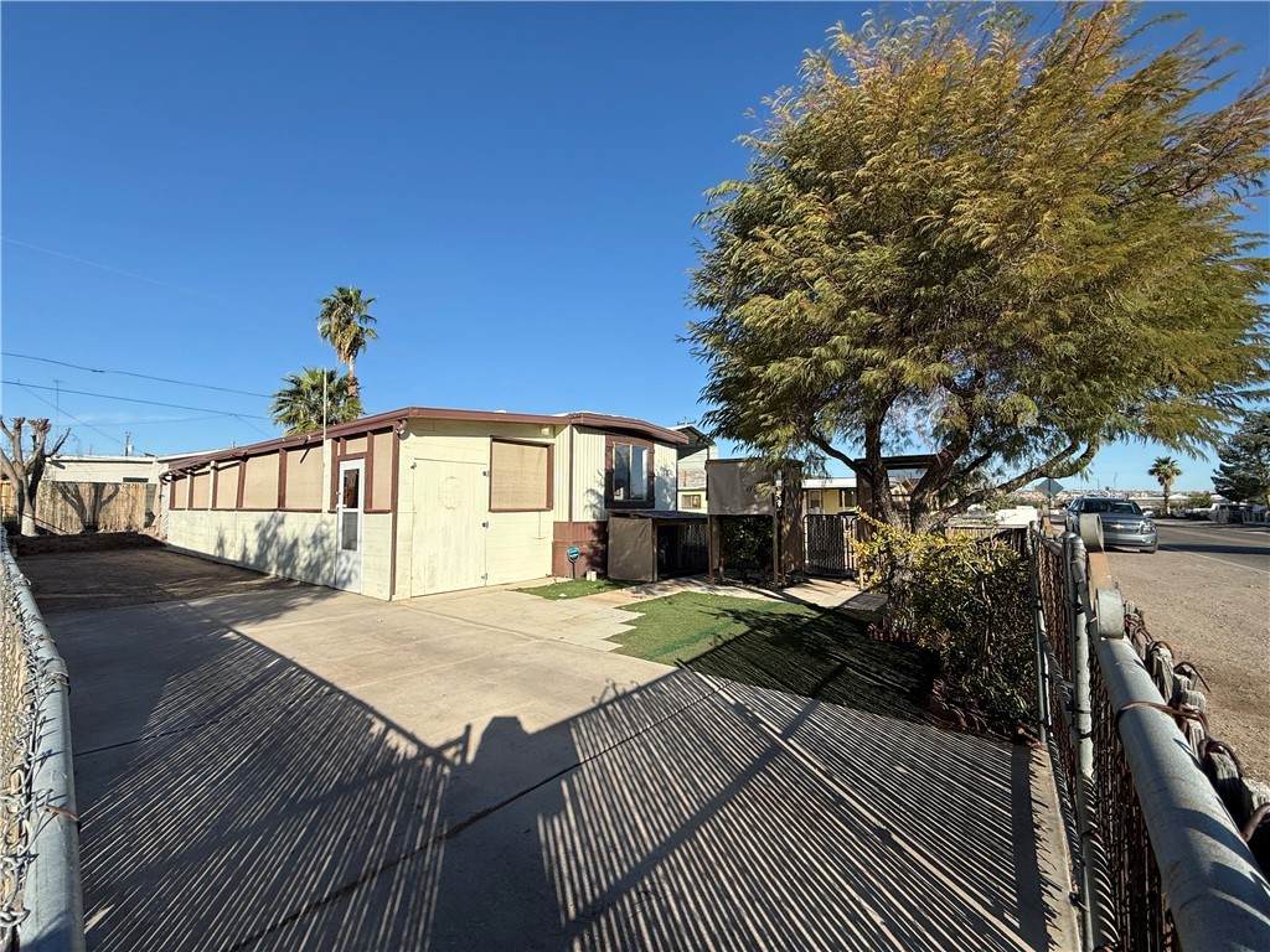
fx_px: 514
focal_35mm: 14
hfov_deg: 102.1
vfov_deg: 85.7
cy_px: 476
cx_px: 635
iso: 50
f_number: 2.2
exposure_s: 1/3289
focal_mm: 2.22
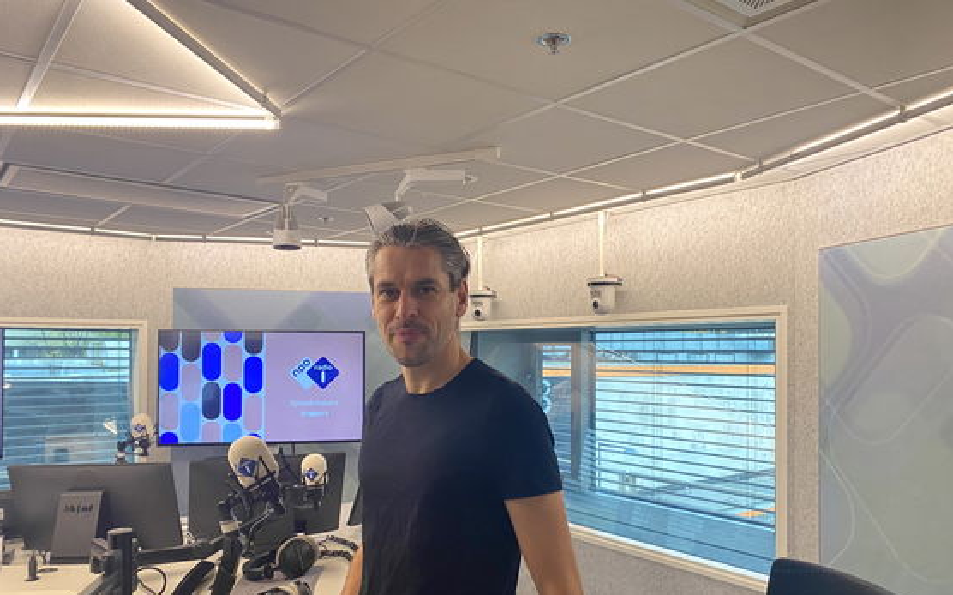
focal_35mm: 28
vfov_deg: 44.3
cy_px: 350
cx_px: 478
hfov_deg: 66.5
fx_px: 727
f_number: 1.8
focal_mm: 4.25
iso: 125
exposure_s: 1/63
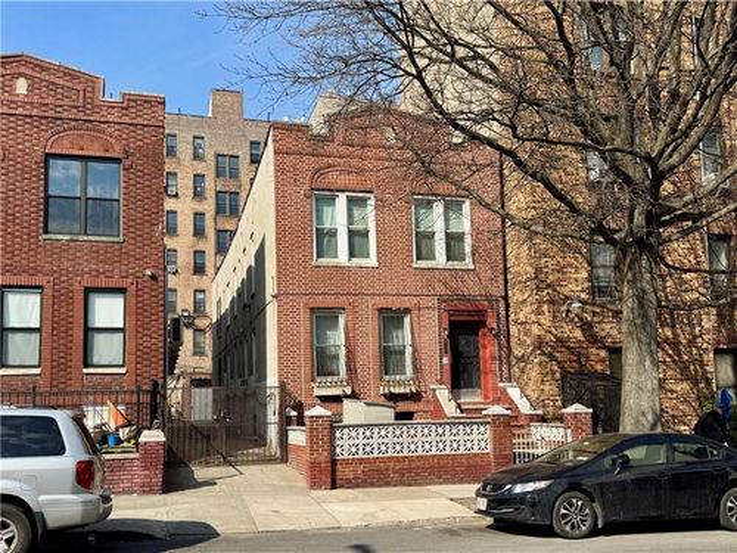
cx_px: 368
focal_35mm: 24
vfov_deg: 56.8
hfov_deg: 71.6
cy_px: 276
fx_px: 511
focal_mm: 6.76
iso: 80
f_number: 1.78
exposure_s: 1/3802
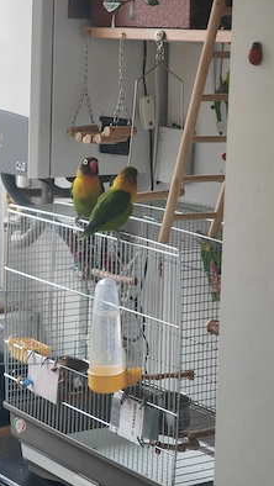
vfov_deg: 20.4
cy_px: 242
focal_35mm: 105
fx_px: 1354
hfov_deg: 11.5
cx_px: 115
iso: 250
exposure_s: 1/50
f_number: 3.5
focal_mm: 16.85
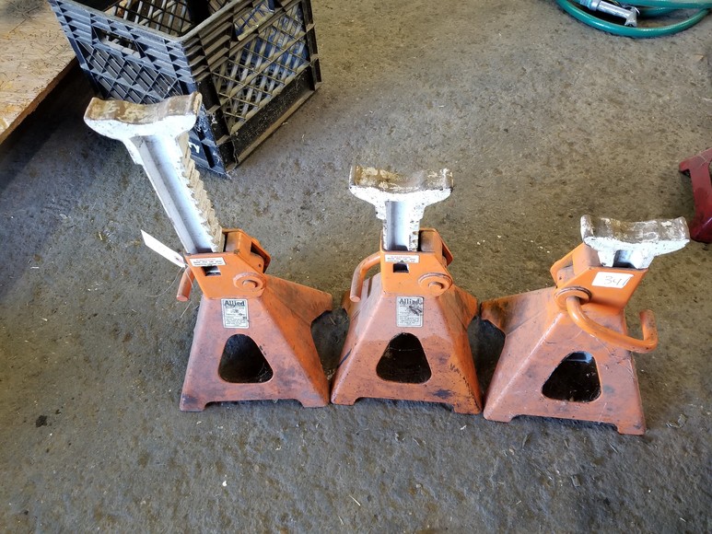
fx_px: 535
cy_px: 267
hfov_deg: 67.3
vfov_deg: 53.1
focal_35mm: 26
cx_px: 356
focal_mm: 4.25
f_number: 1.7
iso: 200
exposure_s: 1/30
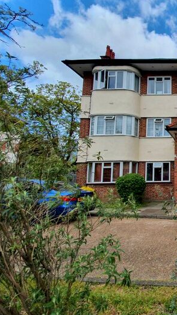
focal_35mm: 19
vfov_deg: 89.5
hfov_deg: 41.2
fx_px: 158
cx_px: 210
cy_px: 158
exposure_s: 1/1024
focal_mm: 1.8
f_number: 2.2
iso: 50
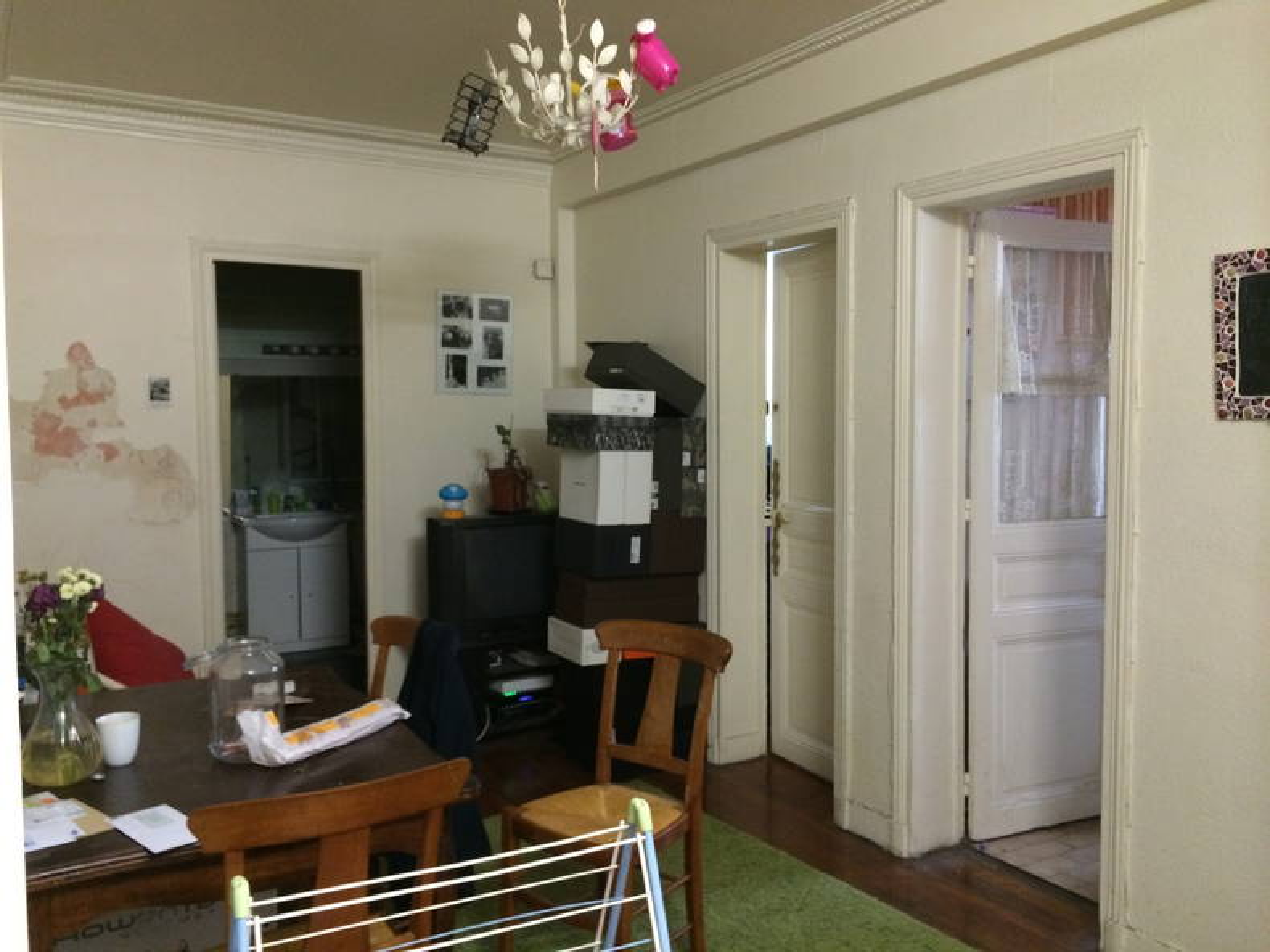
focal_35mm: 30
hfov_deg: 60.0
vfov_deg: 46.8
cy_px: 476
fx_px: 1100
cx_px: 635
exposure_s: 1/15
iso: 320
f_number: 2.2
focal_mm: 4.12
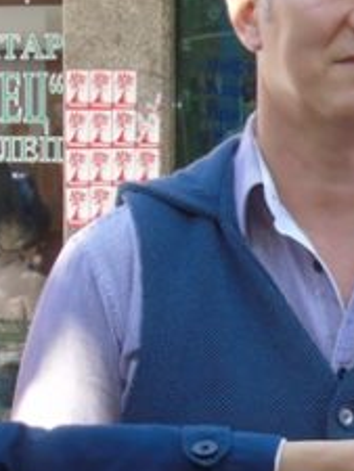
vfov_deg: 10.7
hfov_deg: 7.8
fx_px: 2507
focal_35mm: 184
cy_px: 295
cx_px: 622
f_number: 8
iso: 200
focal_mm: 9.6
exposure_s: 1/60
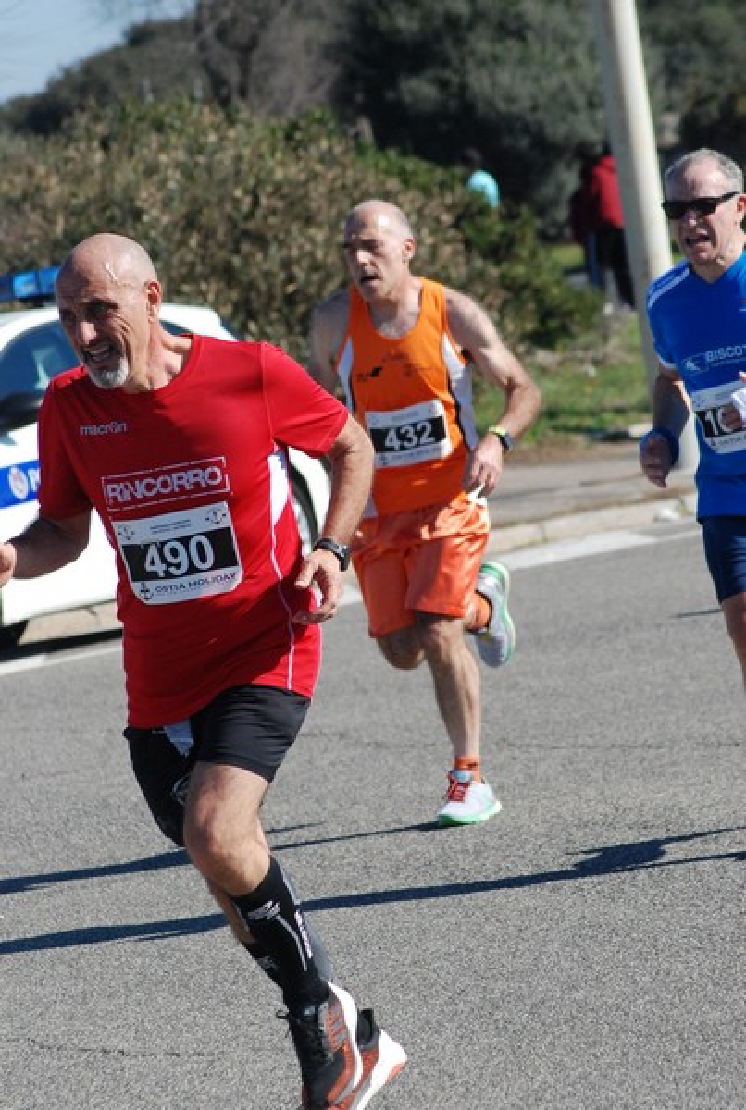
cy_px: 555
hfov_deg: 6.3
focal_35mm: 218
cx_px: 373
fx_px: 6725
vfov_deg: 9.4
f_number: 8
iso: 1000
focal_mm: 145
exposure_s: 1/2000
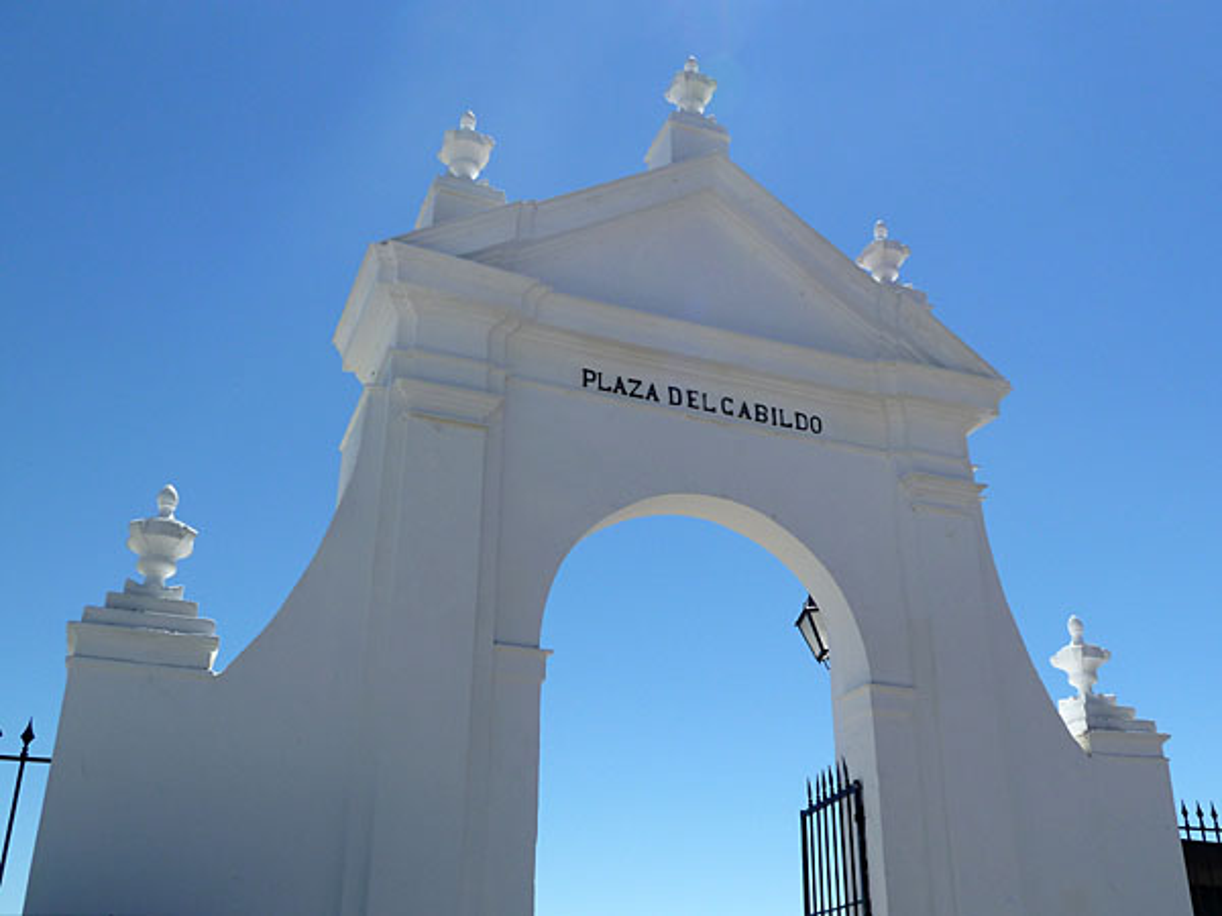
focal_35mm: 30
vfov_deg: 46.8
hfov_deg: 60.0
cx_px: 611
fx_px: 1059
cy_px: 458
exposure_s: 1/500
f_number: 5
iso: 80
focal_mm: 5
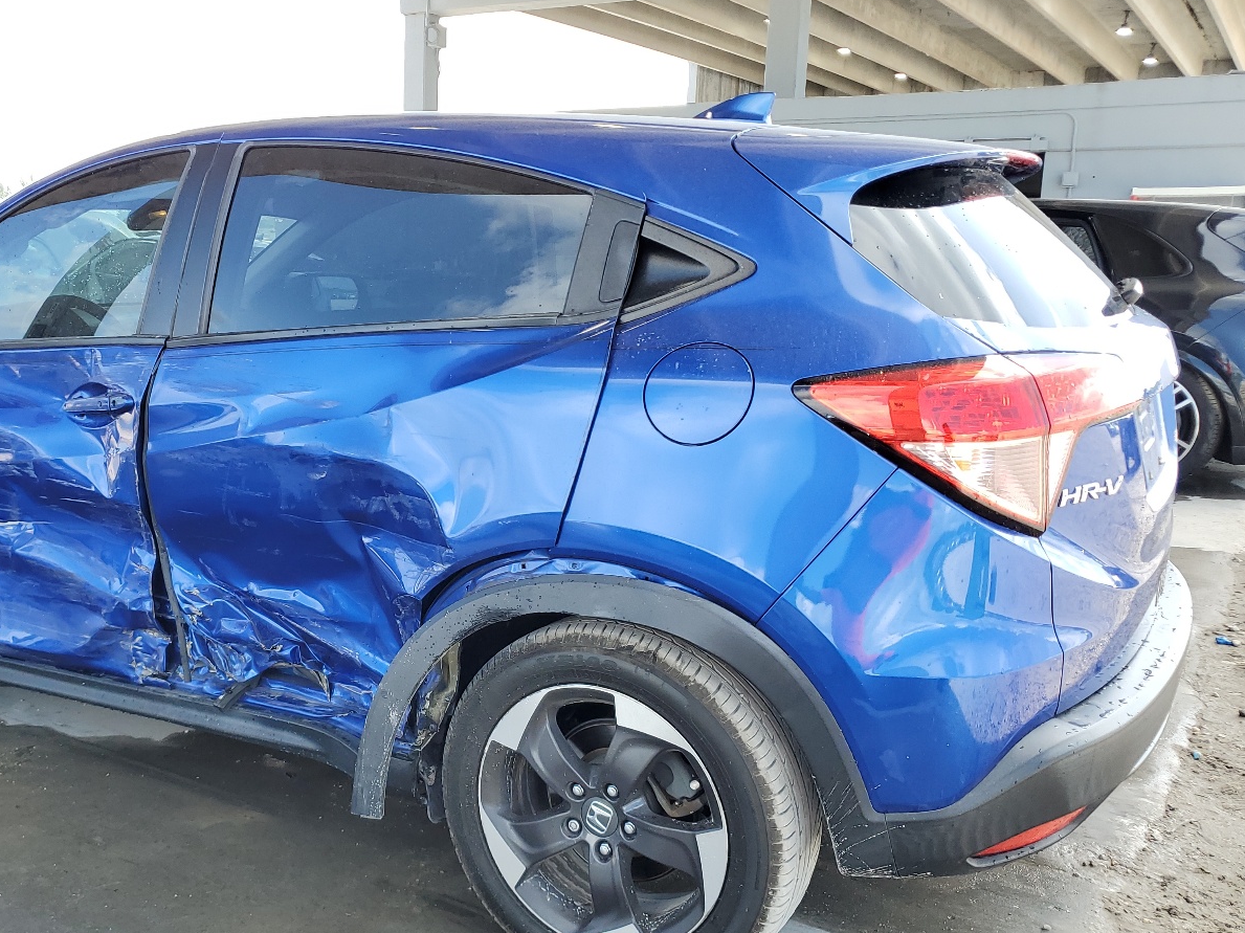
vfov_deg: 40.6
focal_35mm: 35
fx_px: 1258
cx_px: 440
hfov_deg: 51.9
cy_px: 529
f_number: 1.5
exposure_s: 1/455
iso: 50
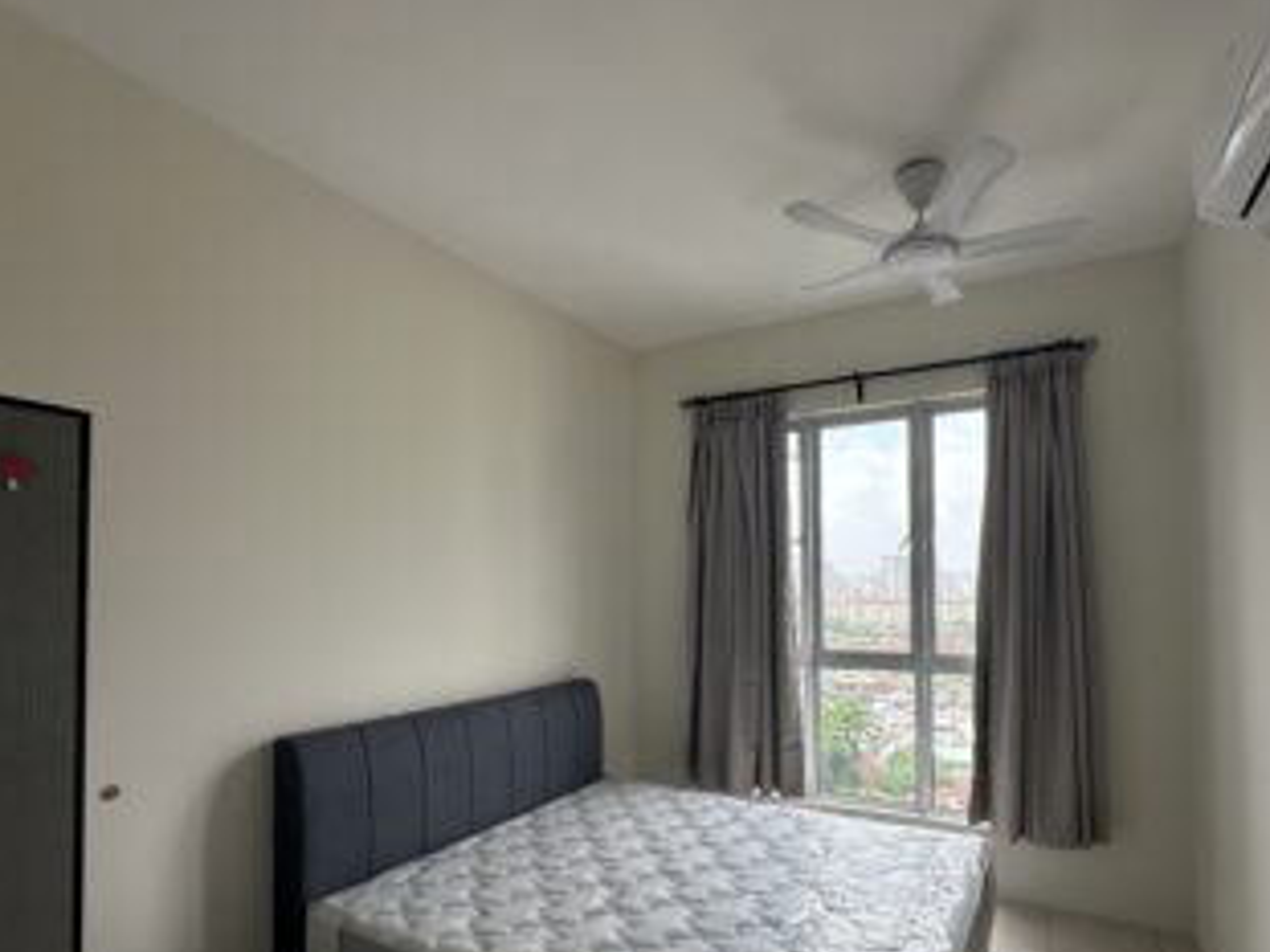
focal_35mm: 18
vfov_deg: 70.7
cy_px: 580
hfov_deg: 87.1
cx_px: 735
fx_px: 660
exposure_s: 1/226
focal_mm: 2.22
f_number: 2.2
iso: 40
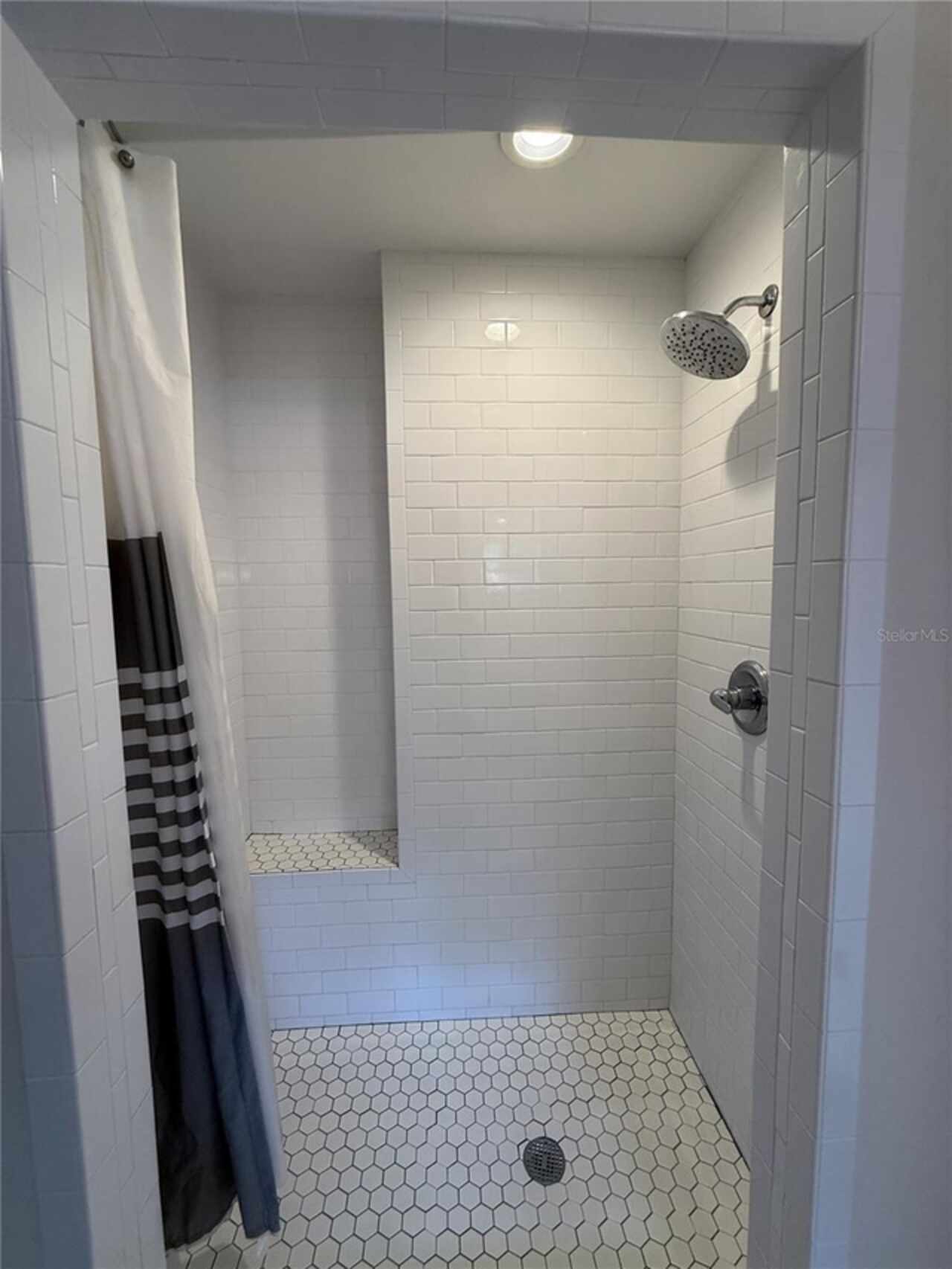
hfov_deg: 85.7
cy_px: 634
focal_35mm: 14
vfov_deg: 102.1
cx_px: 476
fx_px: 513
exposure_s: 1/120
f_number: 2.2
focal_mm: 2.22
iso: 125
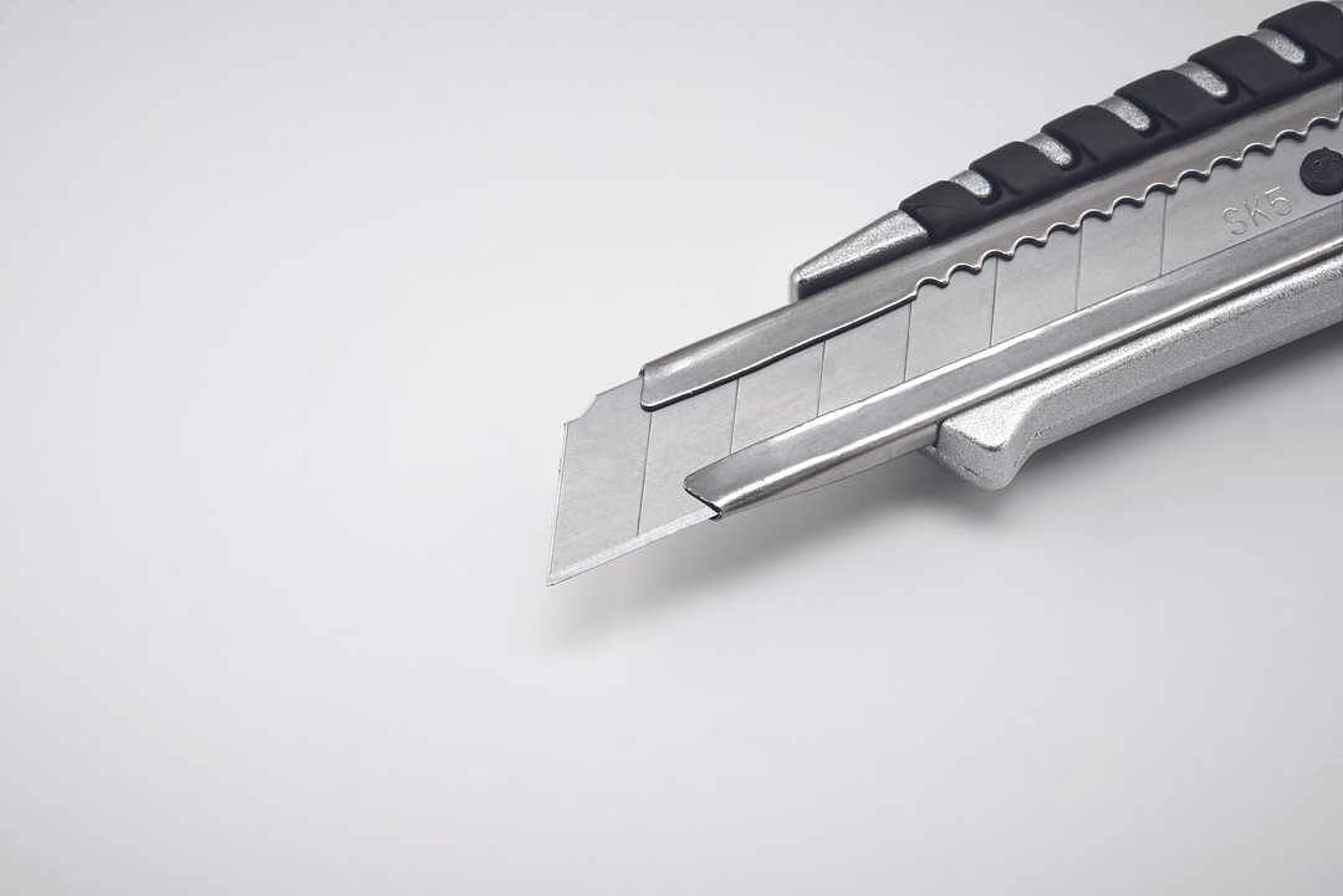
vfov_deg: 13.1
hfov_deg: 19.4
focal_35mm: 105
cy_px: 448
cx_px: 672
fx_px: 3918
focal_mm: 105
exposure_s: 1/125
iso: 125
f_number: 20
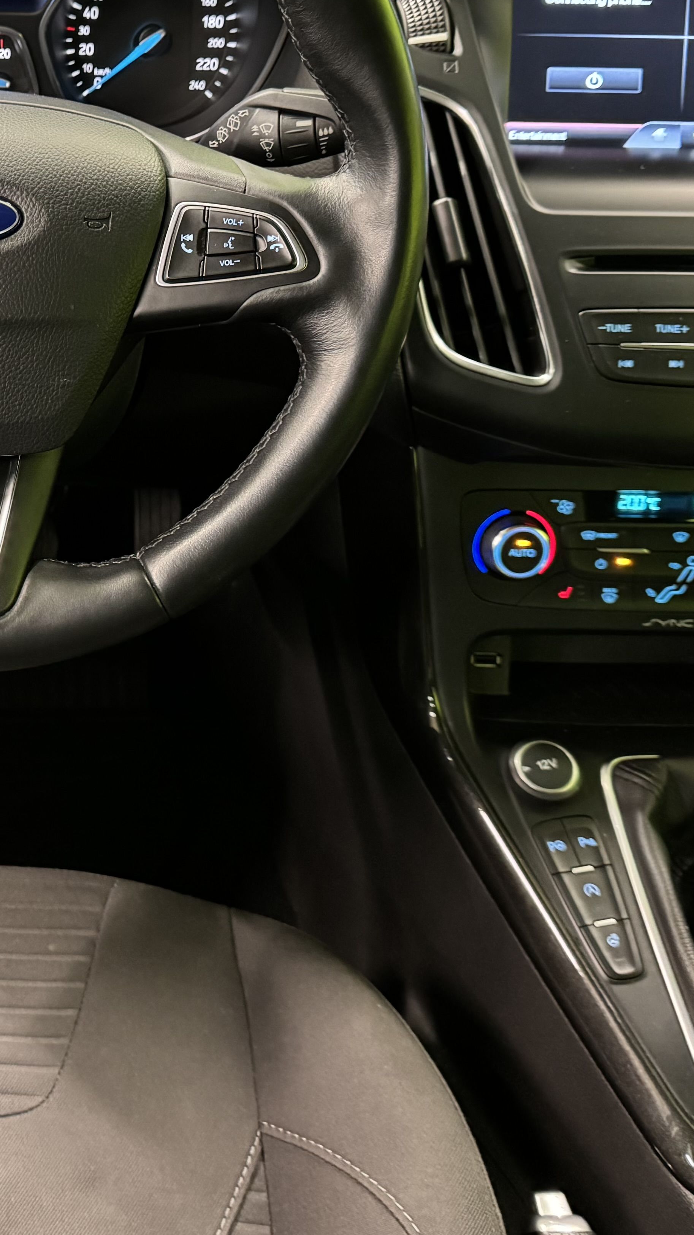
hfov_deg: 24.3
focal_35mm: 46
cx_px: -58
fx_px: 1505
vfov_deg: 44.3
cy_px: 476
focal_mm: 6.76
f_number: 1.78
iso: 1000
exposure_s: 1/33
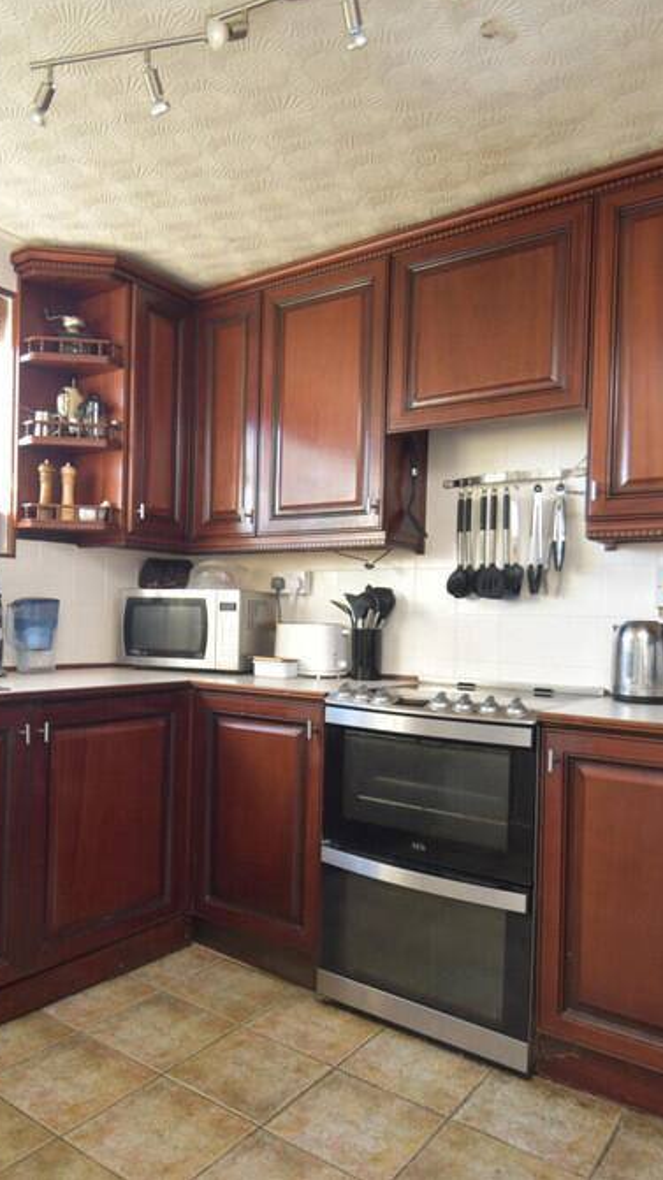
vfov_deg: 76.3
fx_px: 751
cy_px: 581
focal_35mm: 24
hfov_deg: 47.5
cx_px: 283
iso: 500
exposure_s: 1/60
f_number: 4
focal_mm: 10
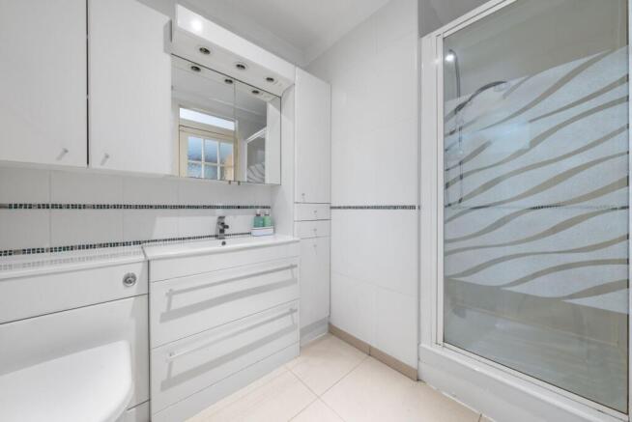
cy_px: 211
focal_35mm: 12
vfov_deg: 90.1
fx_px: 211
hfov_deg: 112.6
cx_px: 316
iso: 800
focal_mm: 12
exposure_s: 3.2
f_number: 18
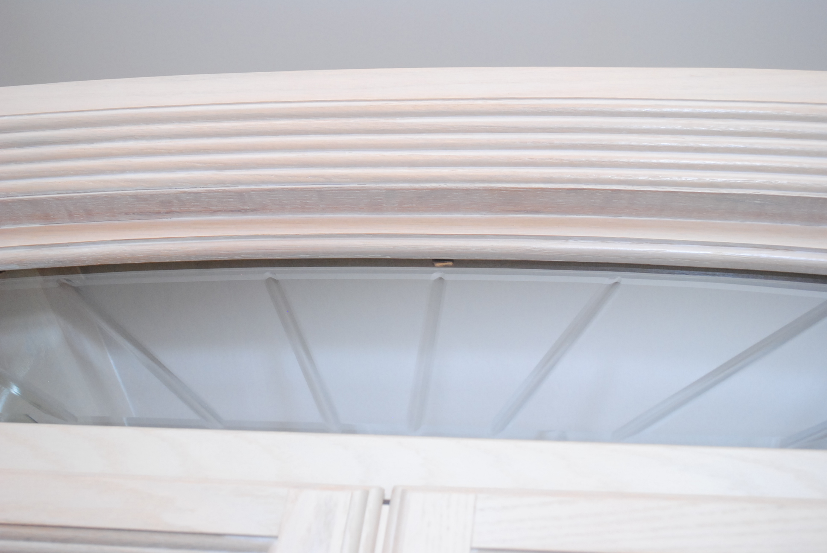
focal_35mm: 57
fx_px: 1311
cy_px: 276
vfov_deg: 23.8
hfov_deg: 35.0
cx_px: 414
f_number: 5
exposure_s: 1/50
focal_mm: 38
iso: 800
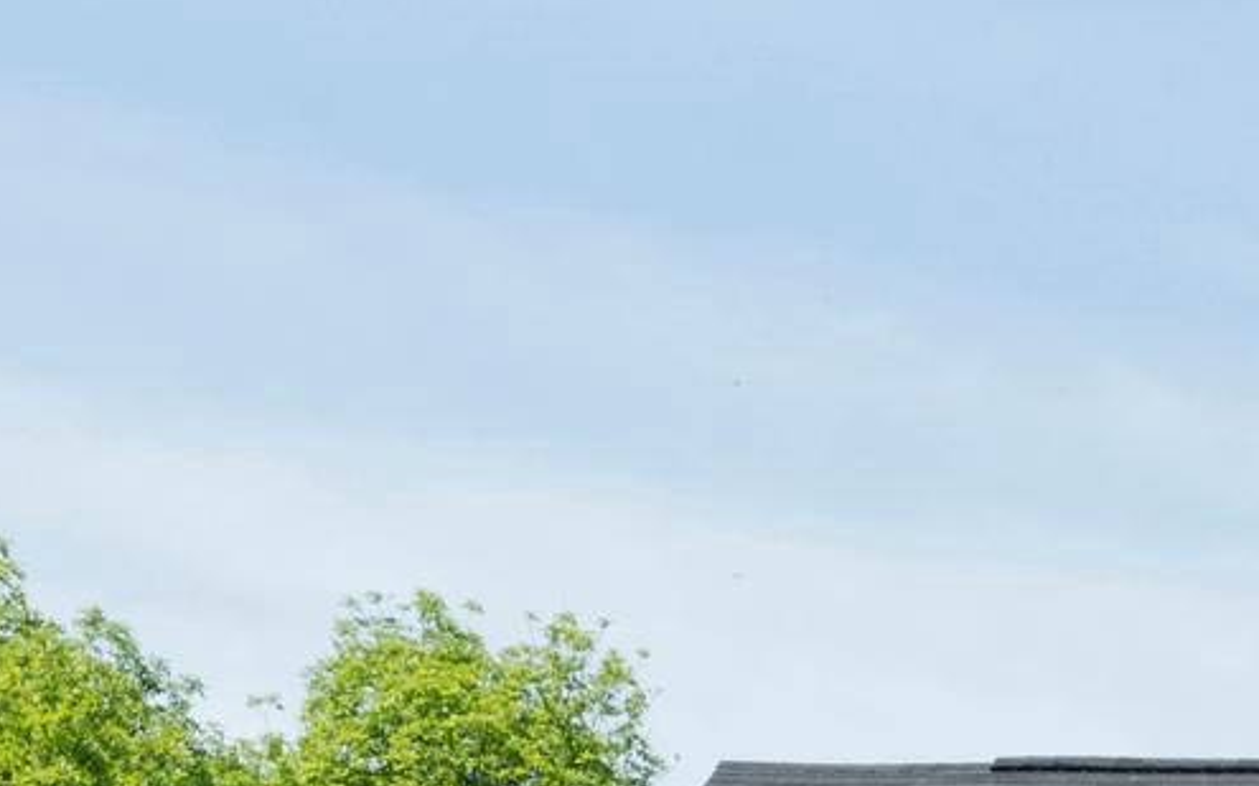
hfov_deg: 10.5
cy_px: 1678
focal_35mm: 190
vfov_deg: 6.6
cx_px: 2177
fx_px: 6517
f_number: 11
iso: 320
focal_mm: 45
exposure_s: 1/400
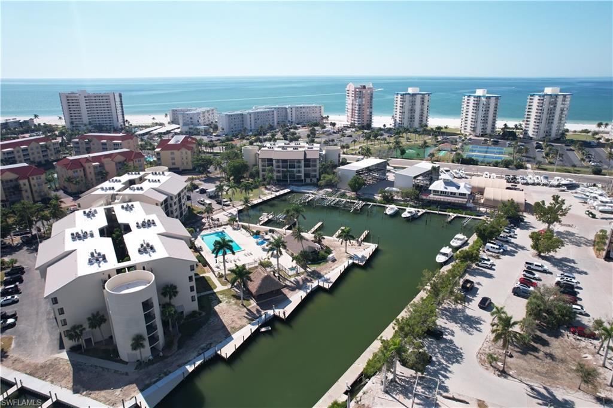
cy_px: 204
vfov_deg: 57.2
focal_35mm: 22
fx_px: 374
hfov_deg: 78.6
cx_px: 306
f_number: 2.8
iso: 140
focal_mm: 8.38
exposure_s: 1/725
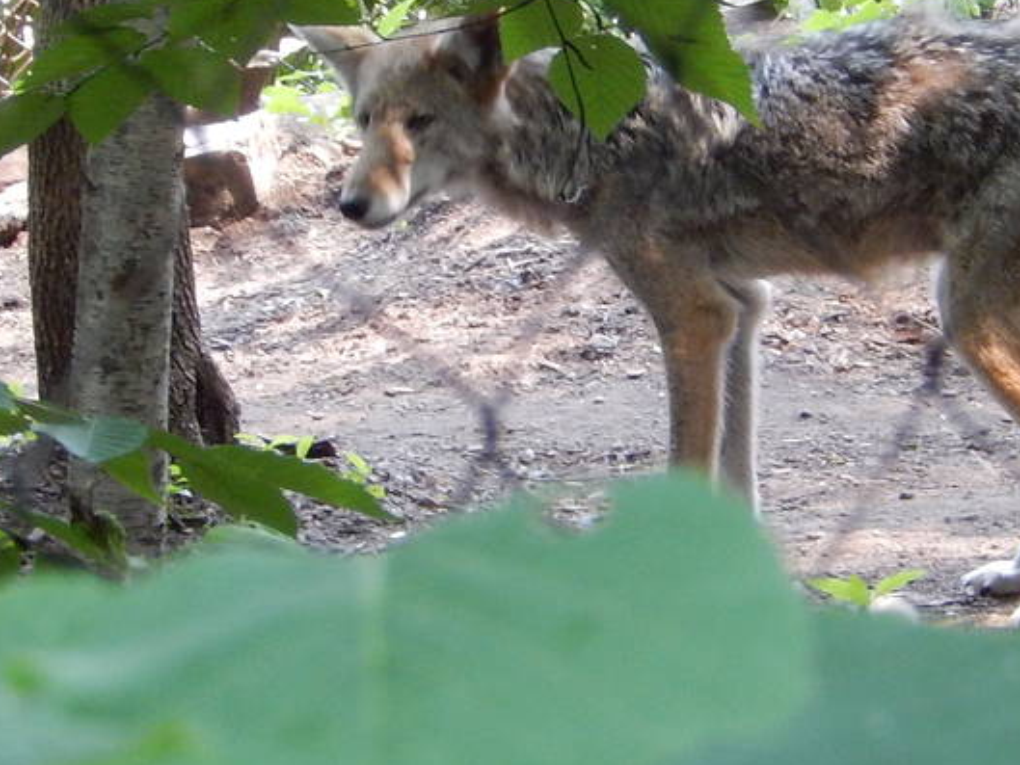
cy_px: 374
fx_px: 11936
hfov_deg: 4.9
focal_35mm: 405
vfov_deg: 3.7
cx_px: 634
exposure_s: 1/30
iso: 250
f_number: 5.6
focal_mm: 24.1
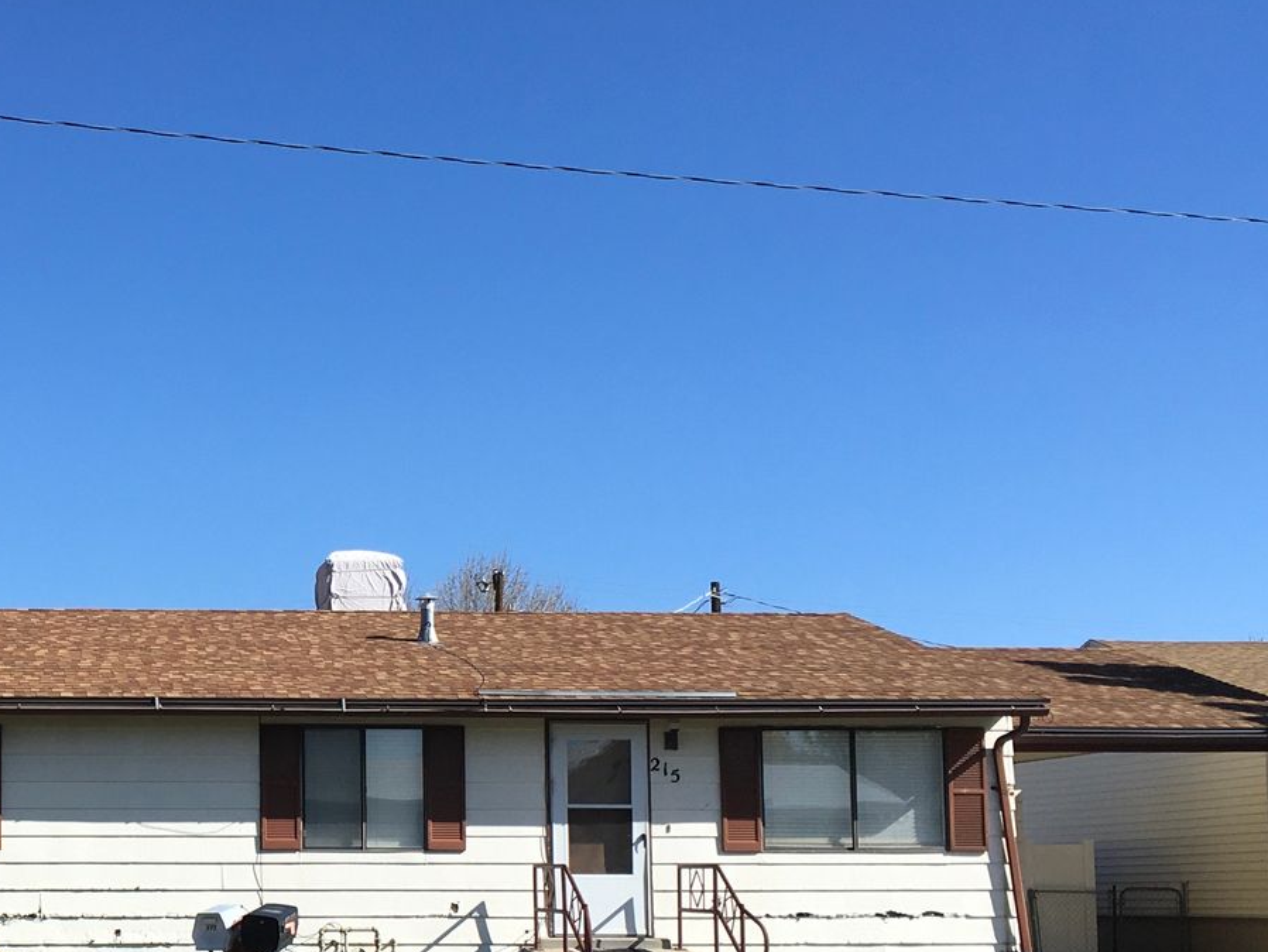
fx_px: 2272
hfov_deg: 29.6
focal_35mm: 62
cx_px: 73
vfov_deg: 23.4
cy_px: 732
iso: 25
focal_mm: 4.15
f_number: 2.2
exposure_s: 1/1709
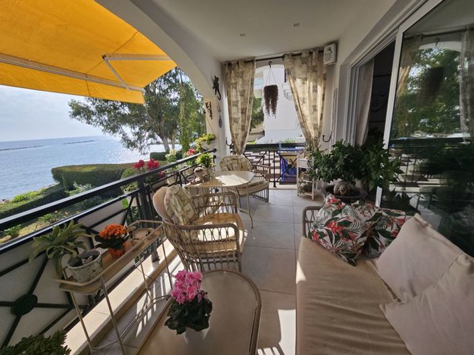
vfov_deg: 89.9
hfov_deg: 106.2
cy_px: 178
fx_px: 178
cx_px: 237
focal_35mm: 13
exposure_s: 1/1429
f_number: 2.2
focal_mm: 2.2
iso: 50
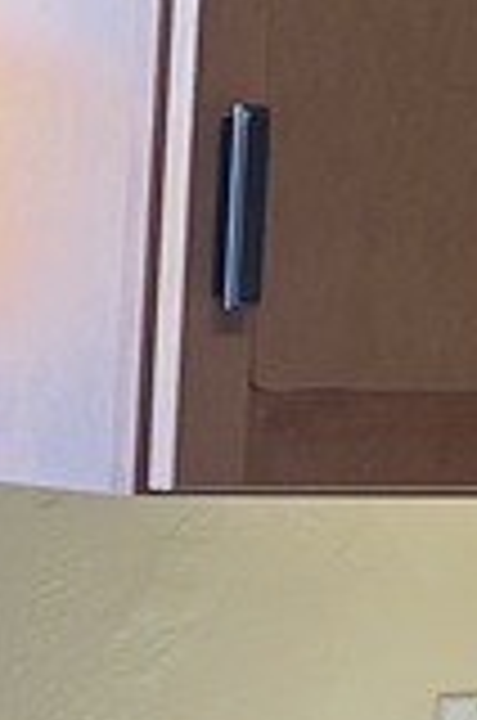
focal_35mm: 244
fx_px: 4870
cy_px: 338
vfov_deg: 8.5
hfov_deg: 5.5
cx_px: -436
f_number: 1.5
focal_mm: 5.7
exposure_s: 1/120
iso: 125
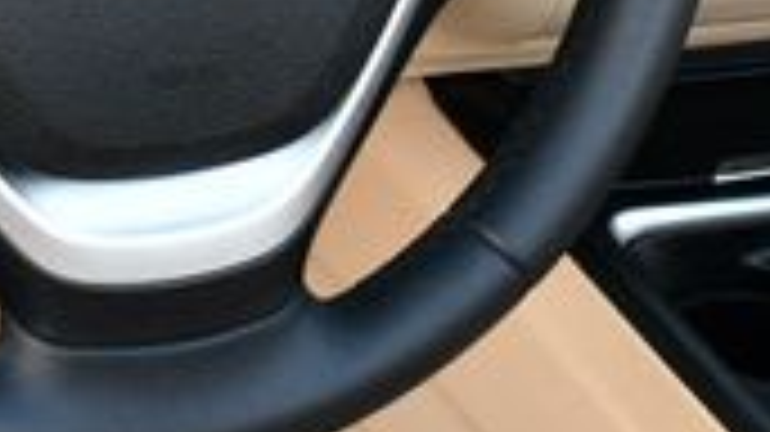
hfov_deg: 13.7
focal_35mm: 157
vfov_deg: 7.6
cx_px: 320
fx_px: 3204
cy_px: -243
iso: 400
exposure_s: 1/250
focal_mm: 20
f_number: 3.8
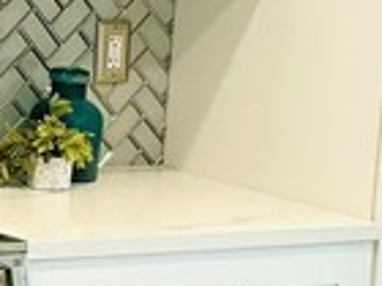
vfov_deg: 7.8
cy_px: 63
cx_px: 52
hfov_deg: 10.4
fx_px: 2097
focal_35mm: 190
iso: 80
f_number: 1.6
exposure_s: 1/120
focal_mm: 5.96
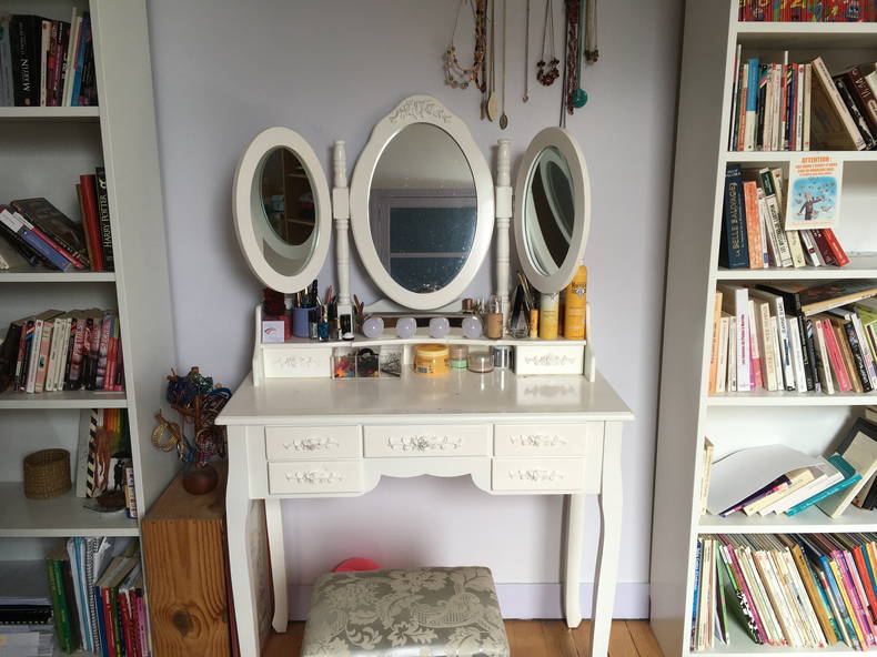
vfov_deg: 48.2
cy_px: 328
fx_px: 734
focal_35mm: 29
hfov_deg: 61.7
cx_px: 438
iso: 25
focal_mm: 4.15
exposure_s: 1/100
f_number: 2.2
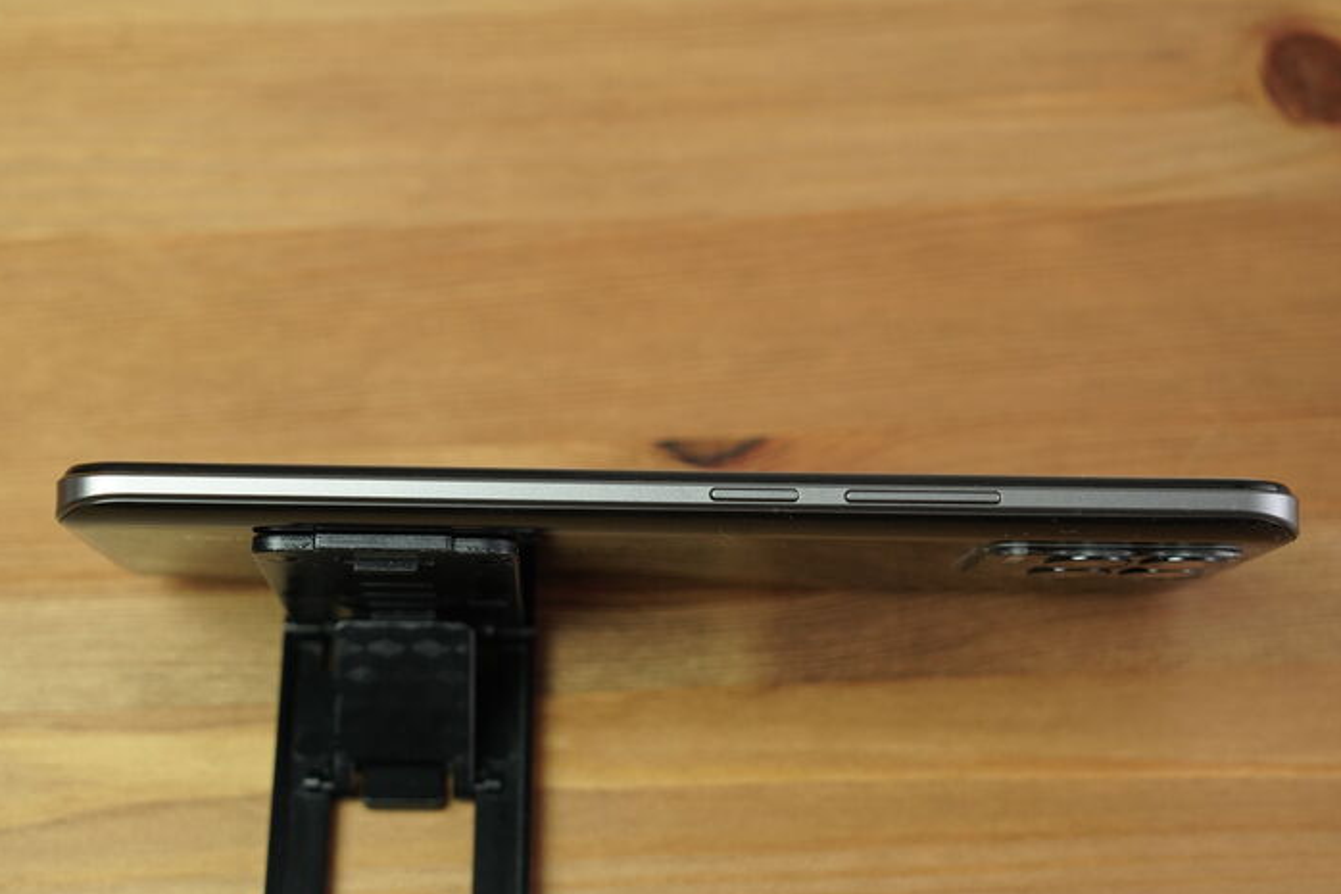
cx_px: 663
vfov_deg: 19.4
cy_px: 509
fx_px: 2607
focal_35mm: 70
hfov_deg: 28.8
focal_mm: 59
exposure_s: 1/160
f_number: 7.1
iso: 1600
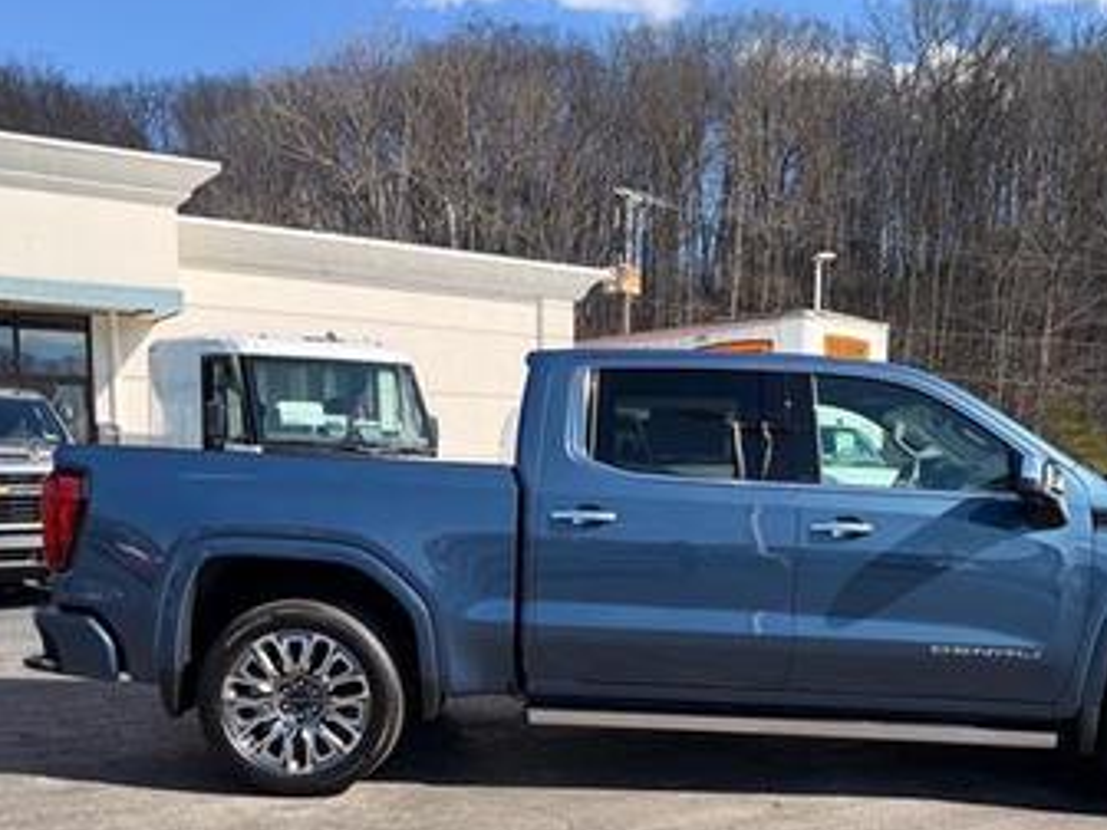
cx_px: 666
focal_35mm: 36
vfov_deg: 39.0
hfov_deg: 51.0
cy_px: 583
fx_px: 1151
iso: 100
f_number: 1.78
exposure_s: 1/3279
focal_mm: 6.76
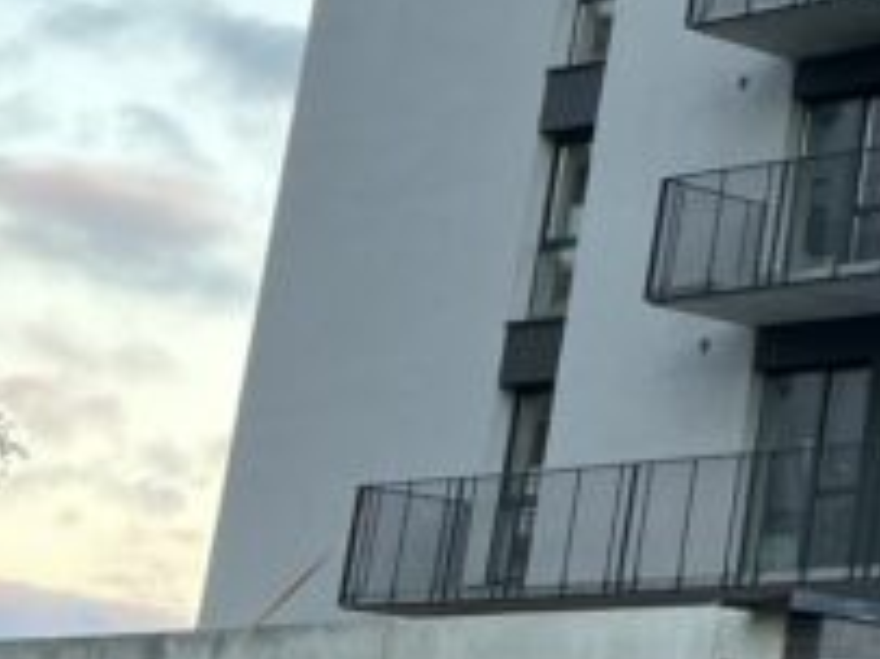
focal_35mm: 131
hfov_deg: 13.2
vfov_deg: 11.1
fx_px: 3328
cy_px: -165
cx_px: 1717
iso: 40
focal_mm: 5.7
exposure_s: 1/121
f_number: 1.5
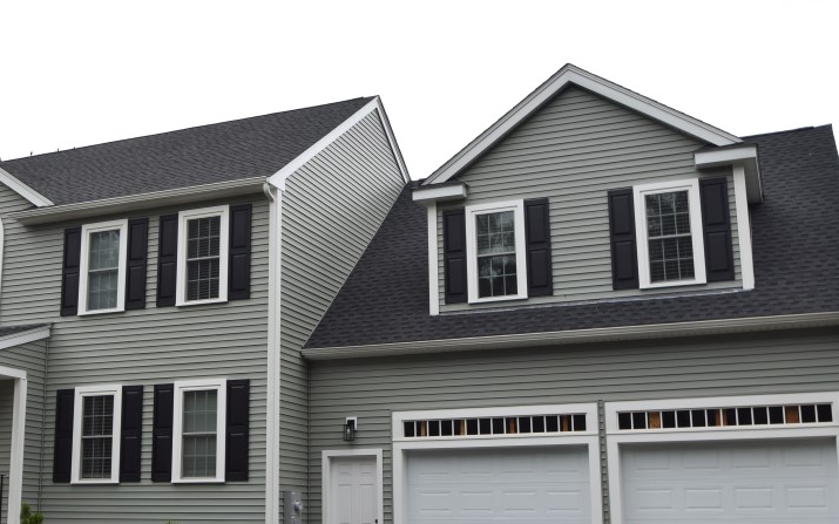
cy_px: 281
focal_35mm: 47
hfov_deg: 42.2
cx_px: 283
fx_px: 1071
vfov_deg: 27.5
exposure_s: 1/200
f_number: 8
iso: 100
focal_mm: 19
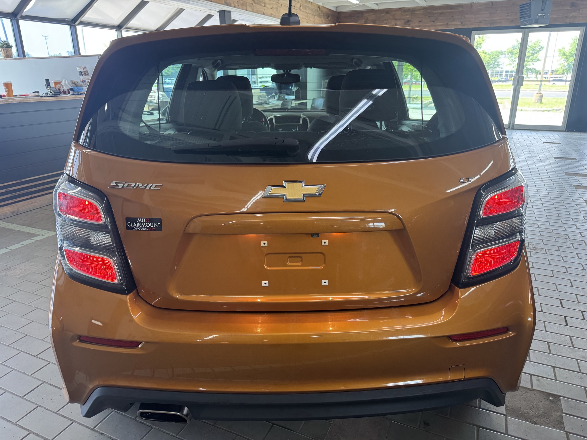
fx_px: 407
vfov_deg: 56.8
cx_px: 294
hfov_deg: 71.6
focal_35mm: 24
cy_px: 220
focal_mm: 6.76
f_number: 1.78
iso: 200
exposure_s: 1/120
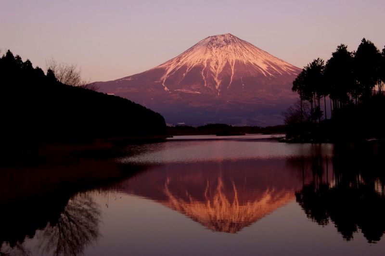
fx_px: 513
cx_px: 192
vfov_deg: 28.0
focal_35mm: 48
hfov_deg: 41.1
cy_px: 128
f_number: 11
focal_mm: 32
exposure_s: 1/45
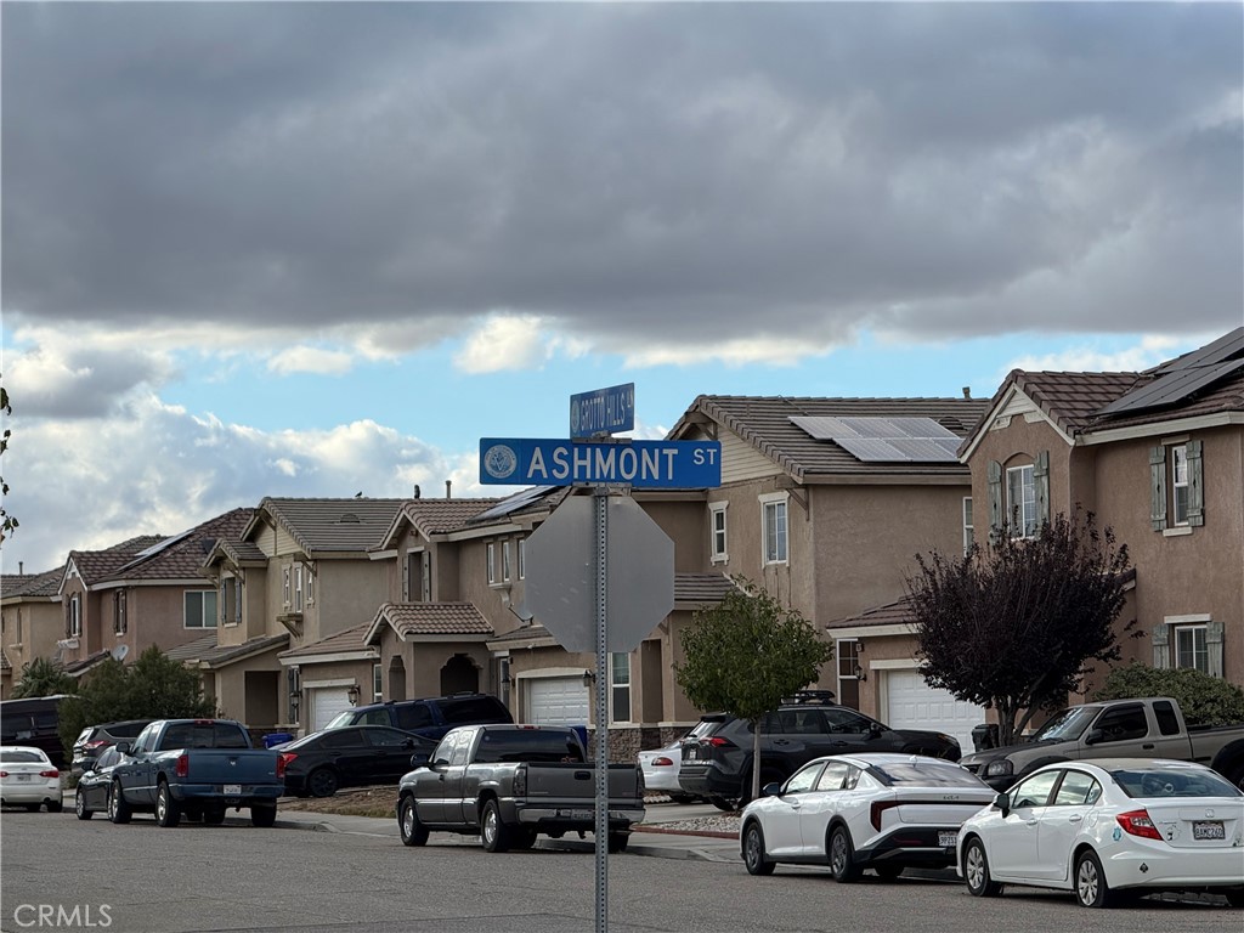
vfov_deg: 12.3
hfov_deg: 16.4
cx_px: 622
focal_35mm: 120
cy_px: 466
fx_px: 4312
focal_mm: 15.66
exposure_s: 1/1096
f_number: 2.8
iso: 50
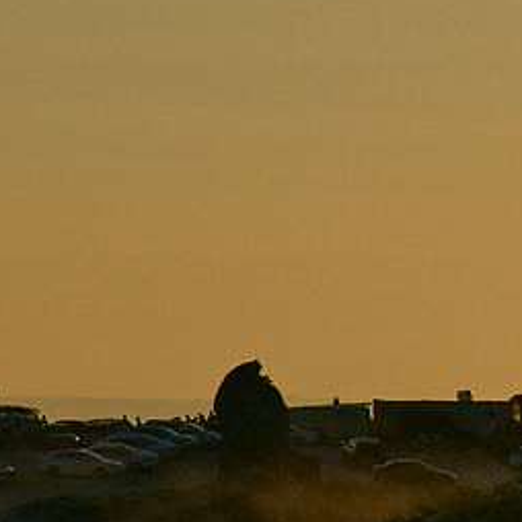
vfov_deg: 2.4
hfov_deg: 2.4
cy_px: -126
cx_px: 1358
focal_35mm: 716
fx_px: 12216
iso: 100
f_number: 8
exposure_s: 1/1000
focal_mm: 89
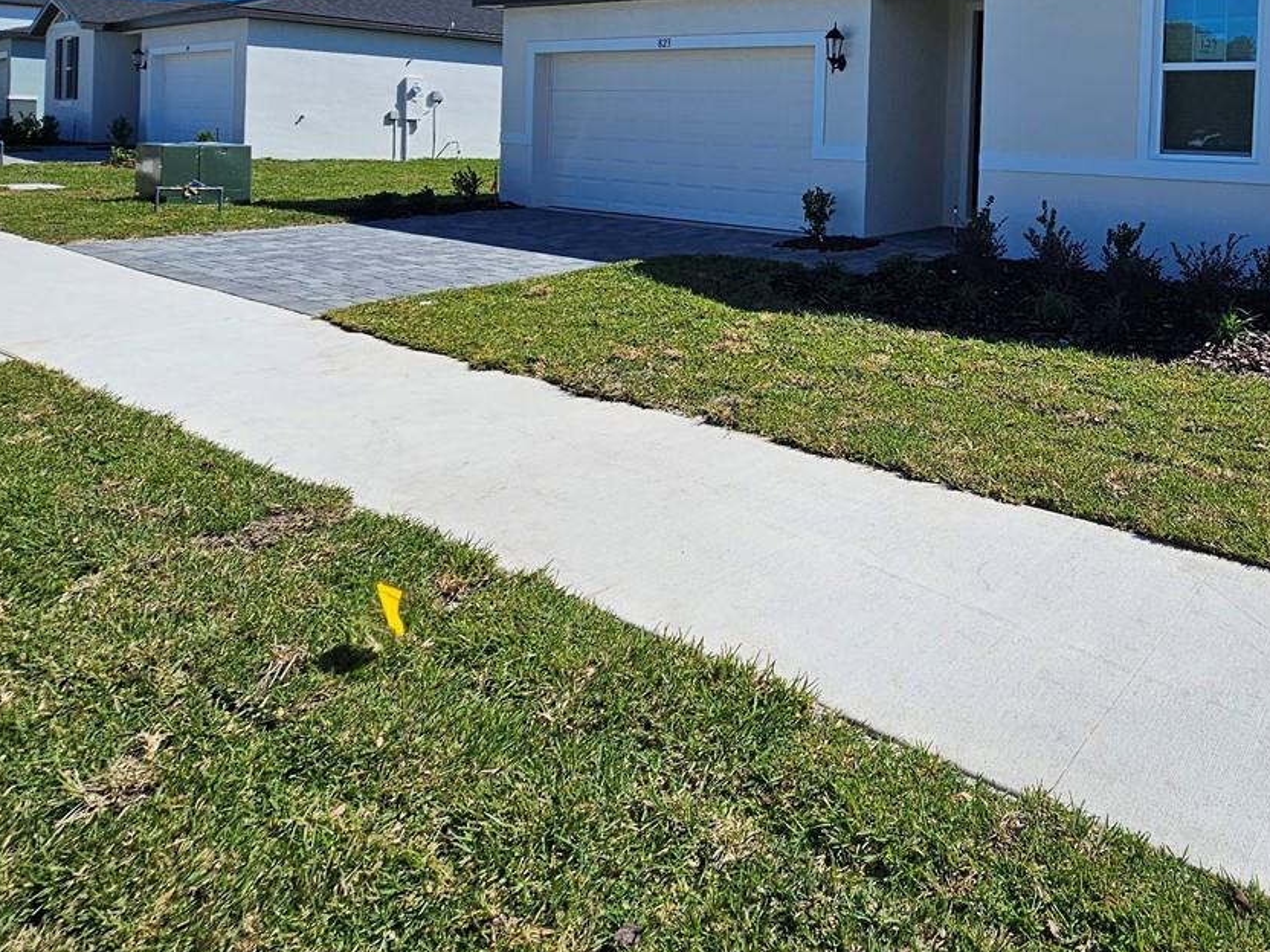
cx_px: 948
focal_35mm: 25
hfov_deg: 65.3
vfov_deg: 50.4
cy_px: 146
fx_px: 917
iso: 50
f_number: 2.2
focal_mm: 2.2
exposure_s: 1/3850
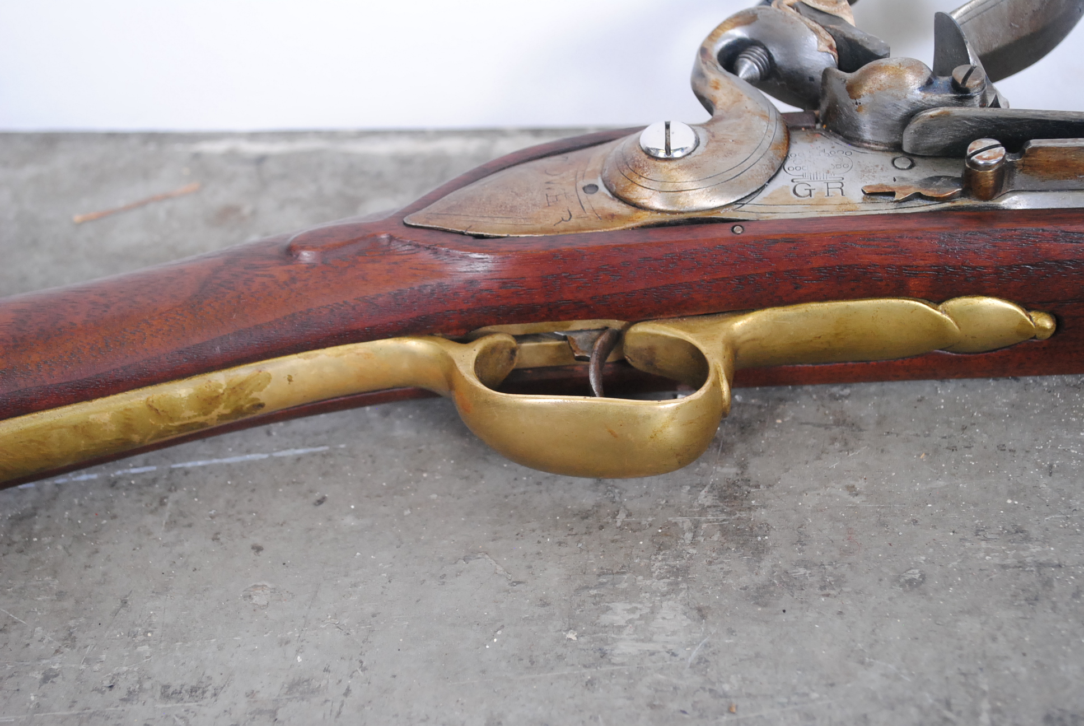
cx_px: 542
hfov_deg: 33.4
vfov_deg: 22.7
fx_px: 1809
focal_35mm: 60
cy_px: 363
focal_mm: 40
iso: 800
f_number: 5.6
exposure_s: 1/60
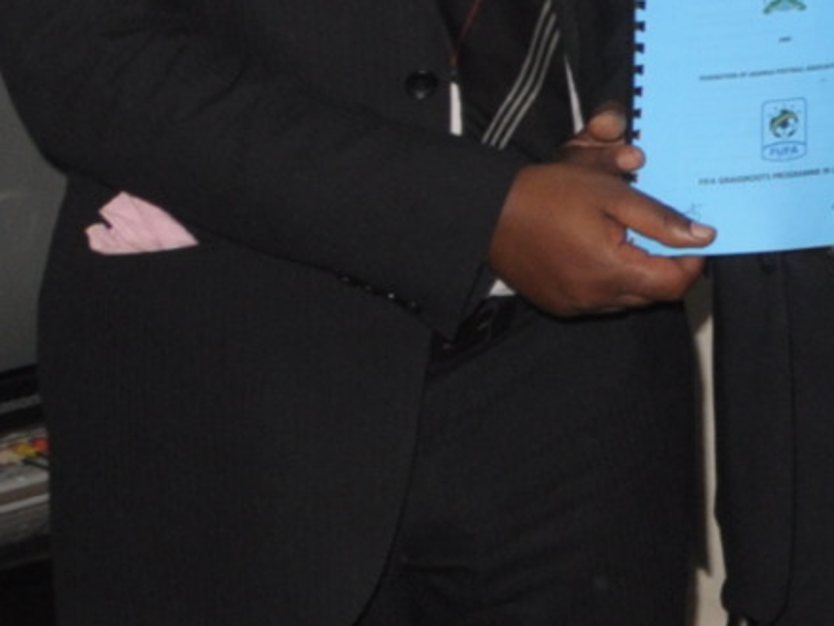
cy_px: -569
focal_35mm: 152
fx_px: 3663
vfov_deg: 9.2
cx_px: 2428
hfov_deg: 10.0
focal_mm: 18
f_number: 8
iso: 500
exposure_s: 1/200
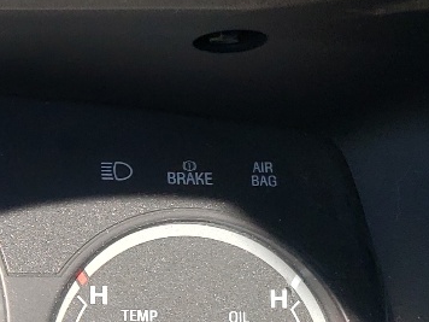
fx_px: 1450
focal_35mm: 117
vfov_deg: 12.7
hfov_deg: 15.7
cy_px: 197
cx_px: -175
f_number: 1.5
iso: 50
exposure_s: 1/769
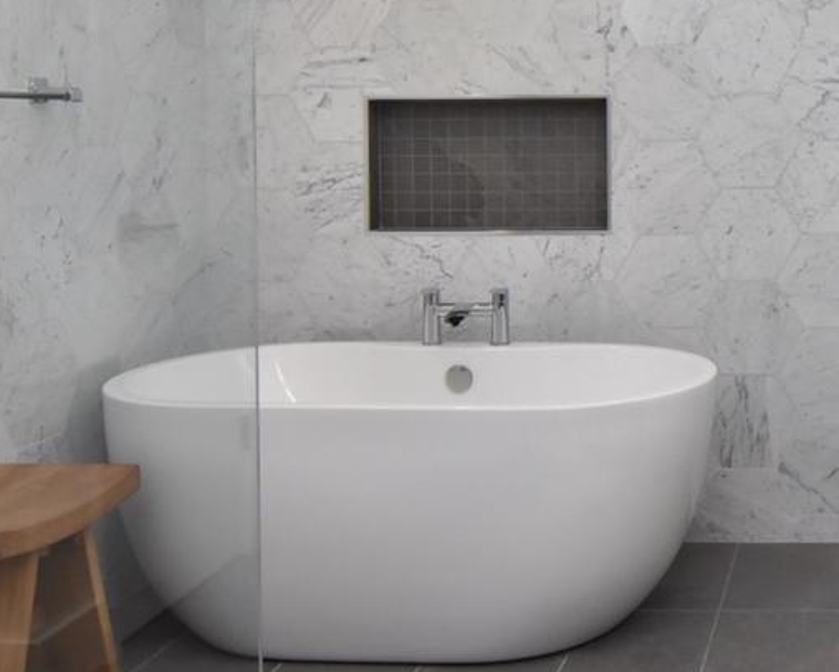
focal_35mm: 48
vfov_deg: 30.8
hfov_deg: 35.1
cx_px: 839
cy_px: 149
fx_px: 1192
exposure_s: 1/80
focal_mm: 12
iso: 800
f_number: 9
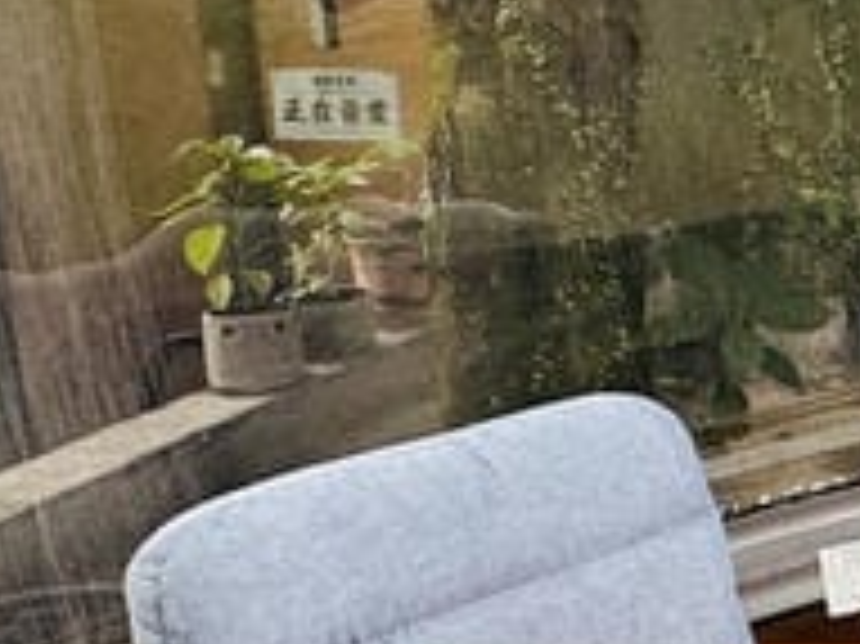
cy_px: 140
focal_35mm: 88
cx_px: 1896
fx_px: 2185
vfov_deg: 16.7
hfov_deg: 15.6
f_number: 2.2
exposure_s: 1/99
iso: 100
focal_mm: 2.22
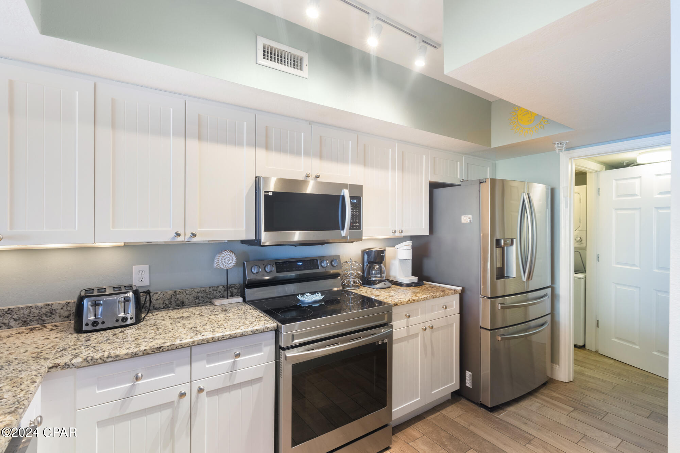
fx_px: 312
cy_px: 226
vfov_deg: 72.0
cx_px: 340
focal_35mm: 16
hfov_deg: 95.0
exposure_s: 2
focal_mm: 16.5
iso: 640
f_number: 8
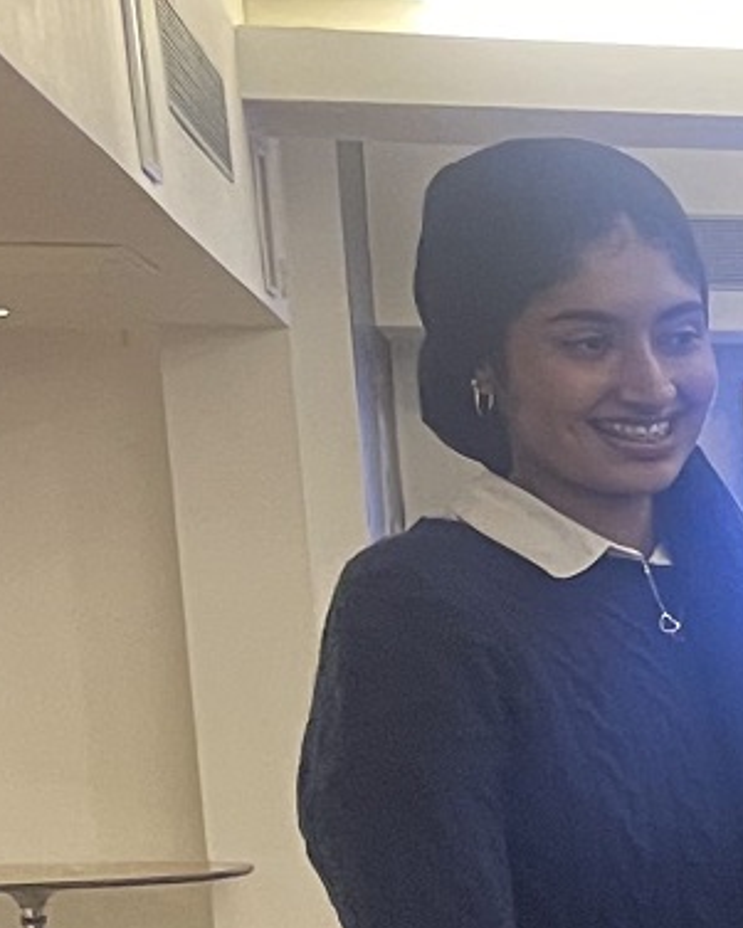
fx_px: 3709
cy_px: 1239
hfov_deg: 9.6
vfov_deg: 13.7
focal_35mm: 135
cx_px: 1999
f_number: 1.6
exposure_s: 1/50
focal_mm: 4.2
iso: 500
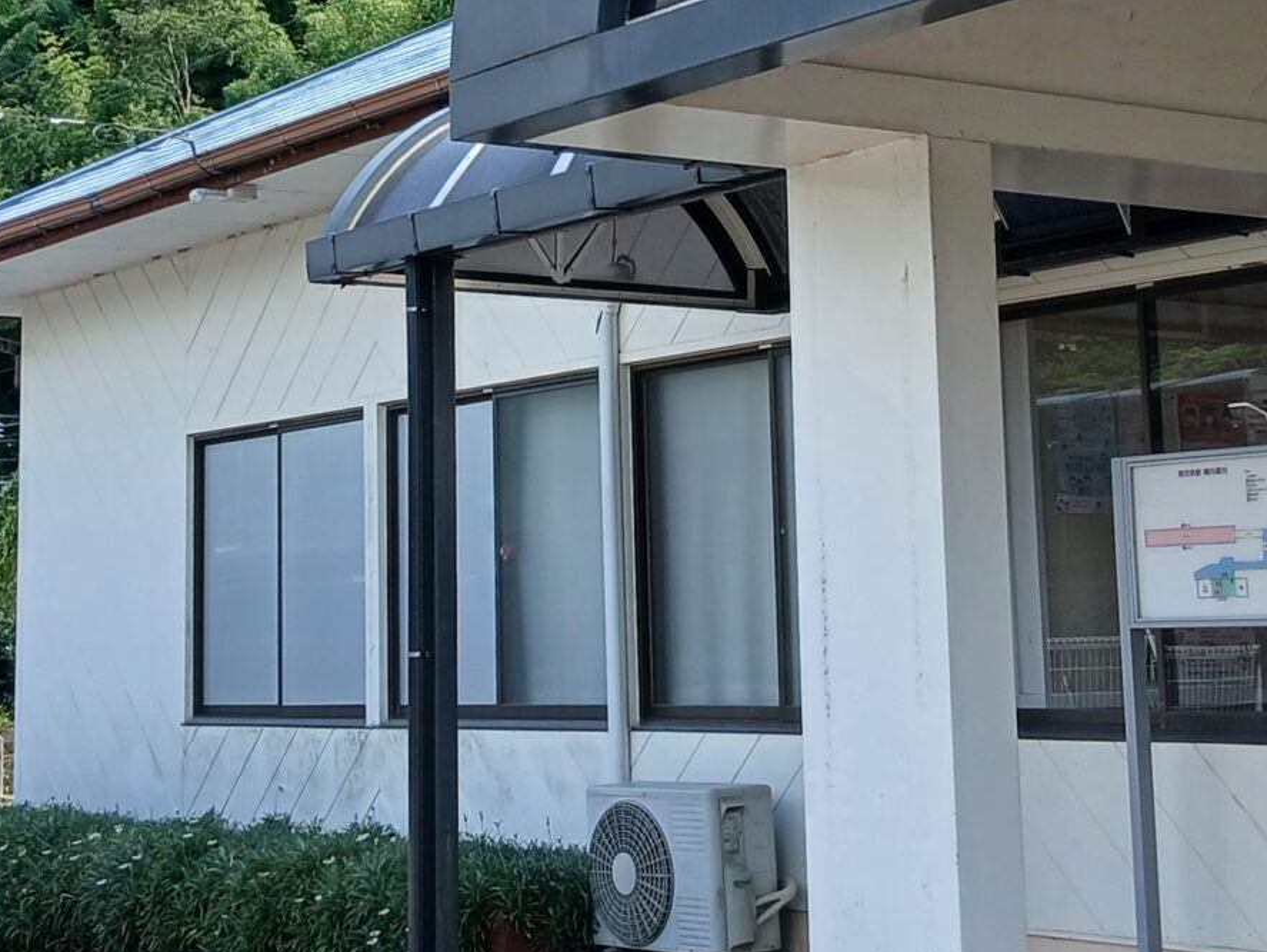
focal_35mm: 75
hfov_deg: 26.0
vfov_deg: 19.5
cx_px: 607
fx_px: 2746
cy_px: 204
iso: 20
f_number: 1.8
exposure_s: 1/378
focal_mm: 3.86
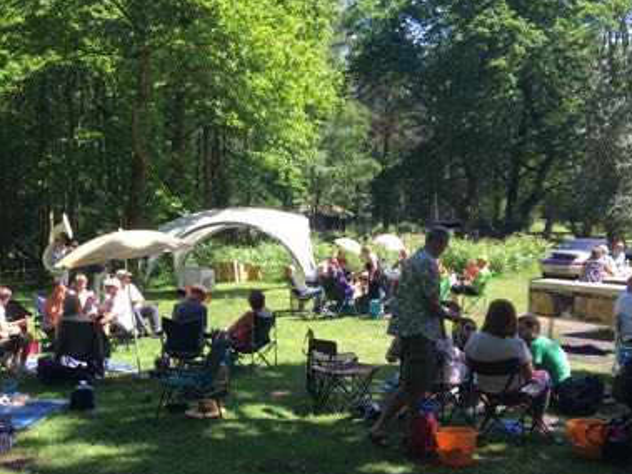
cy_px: 312
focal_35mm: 49
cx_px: 185
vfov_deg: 29.5
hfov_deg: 38.2
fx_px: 894
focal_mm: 4.15
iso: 25
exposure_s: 1/289
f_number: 2.2
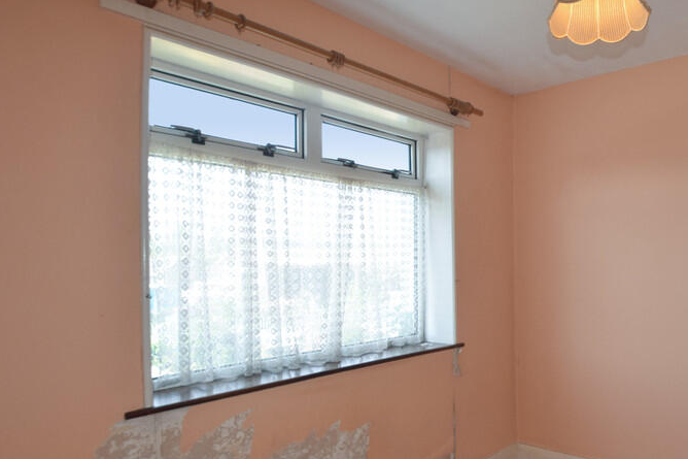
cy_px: 351
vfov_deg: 52.4
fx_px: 439
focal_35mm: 23
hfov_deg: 71.3
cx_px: 510
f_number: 5.6
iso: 360
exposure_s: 1/125
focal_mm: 10
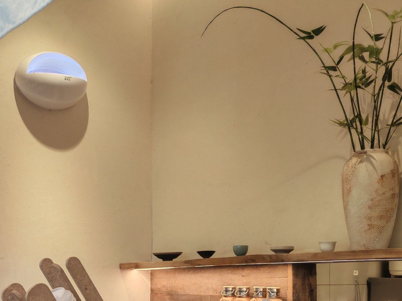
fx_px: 685
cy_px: 278
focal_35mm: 59
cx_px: 46
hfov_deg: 31.3
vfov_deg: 24.0
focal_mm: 5.52
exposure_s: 1/100
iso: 125
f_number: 1.95
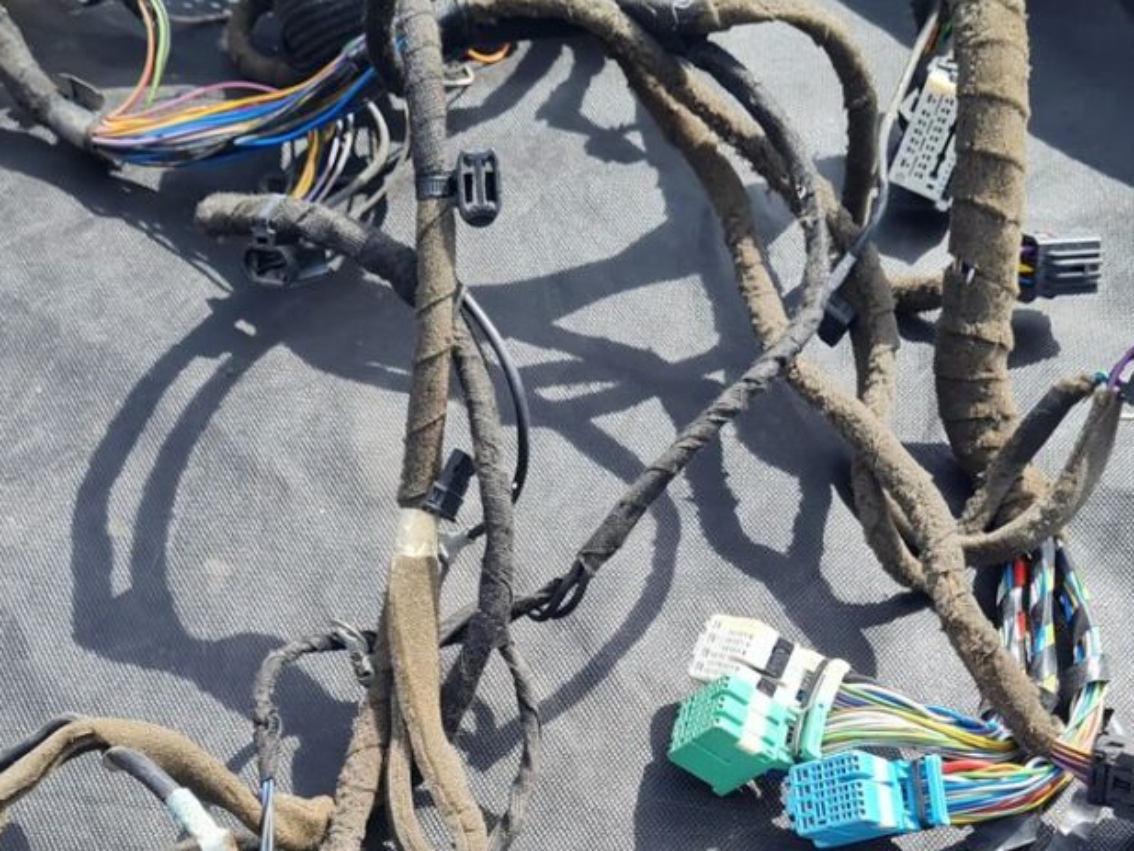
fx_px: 1933
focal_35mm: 59
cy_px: 845
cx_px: 564
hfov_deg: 32.7
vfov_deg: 23.8
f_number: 1.8
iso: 50
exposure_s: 1/938
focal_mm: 5.4
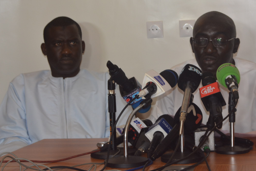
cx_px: 158
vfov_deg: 11.7
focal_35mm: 118
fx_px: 838
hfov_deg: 17.4
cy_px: 66
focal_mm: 55
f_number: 5.6
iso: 900
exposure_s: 1/45
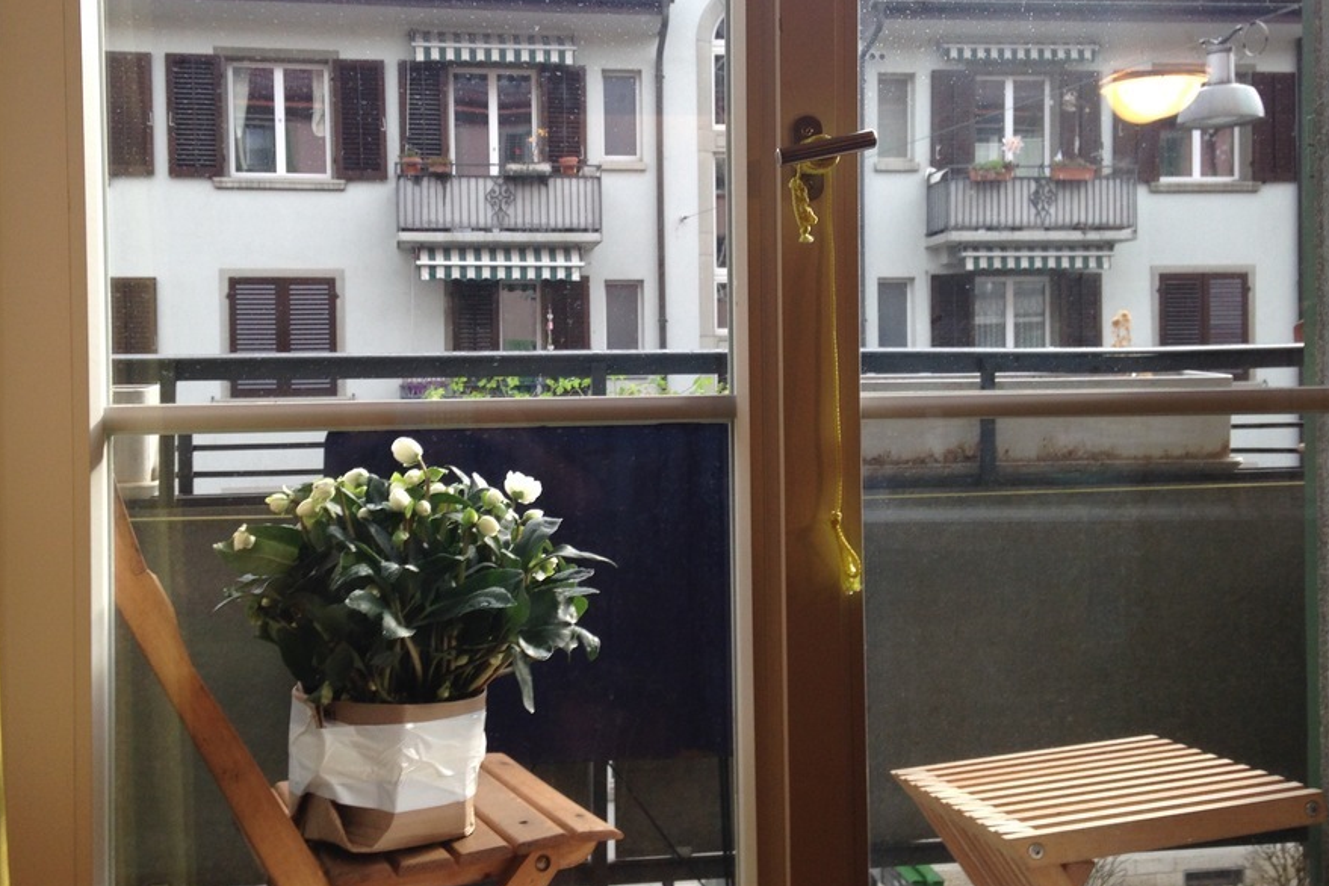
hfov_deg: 48.4
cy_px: 399
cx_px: 626
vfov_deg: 33.4
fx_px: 1477
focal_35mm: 40
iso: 50
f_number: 2.4
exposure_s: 1/60
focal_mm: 4.12
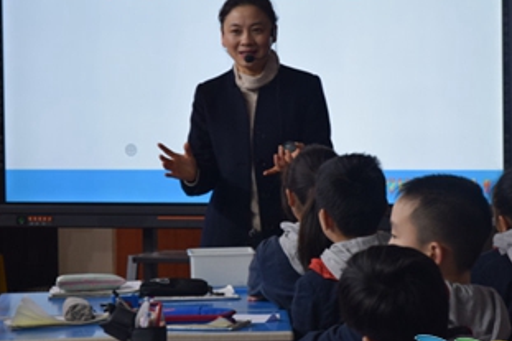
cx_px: 267
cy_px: 157
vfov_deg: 7.6
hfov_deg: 11.4
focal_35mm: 181
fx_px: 2570
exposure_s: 1/60
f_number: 5.3
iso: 500
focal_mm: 75
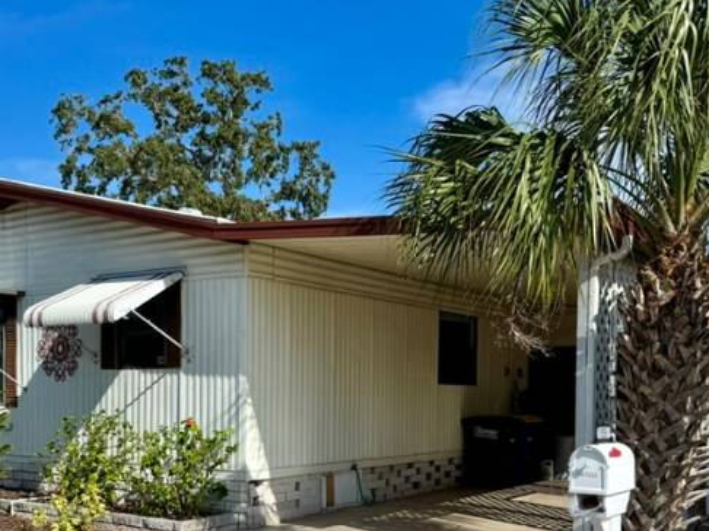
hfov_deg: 44.7
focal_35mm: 42
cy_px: 406
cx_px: 317
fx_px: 860
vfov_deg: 33.5
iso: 80
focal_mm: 6.76
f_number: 1.78
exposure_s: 1/6410
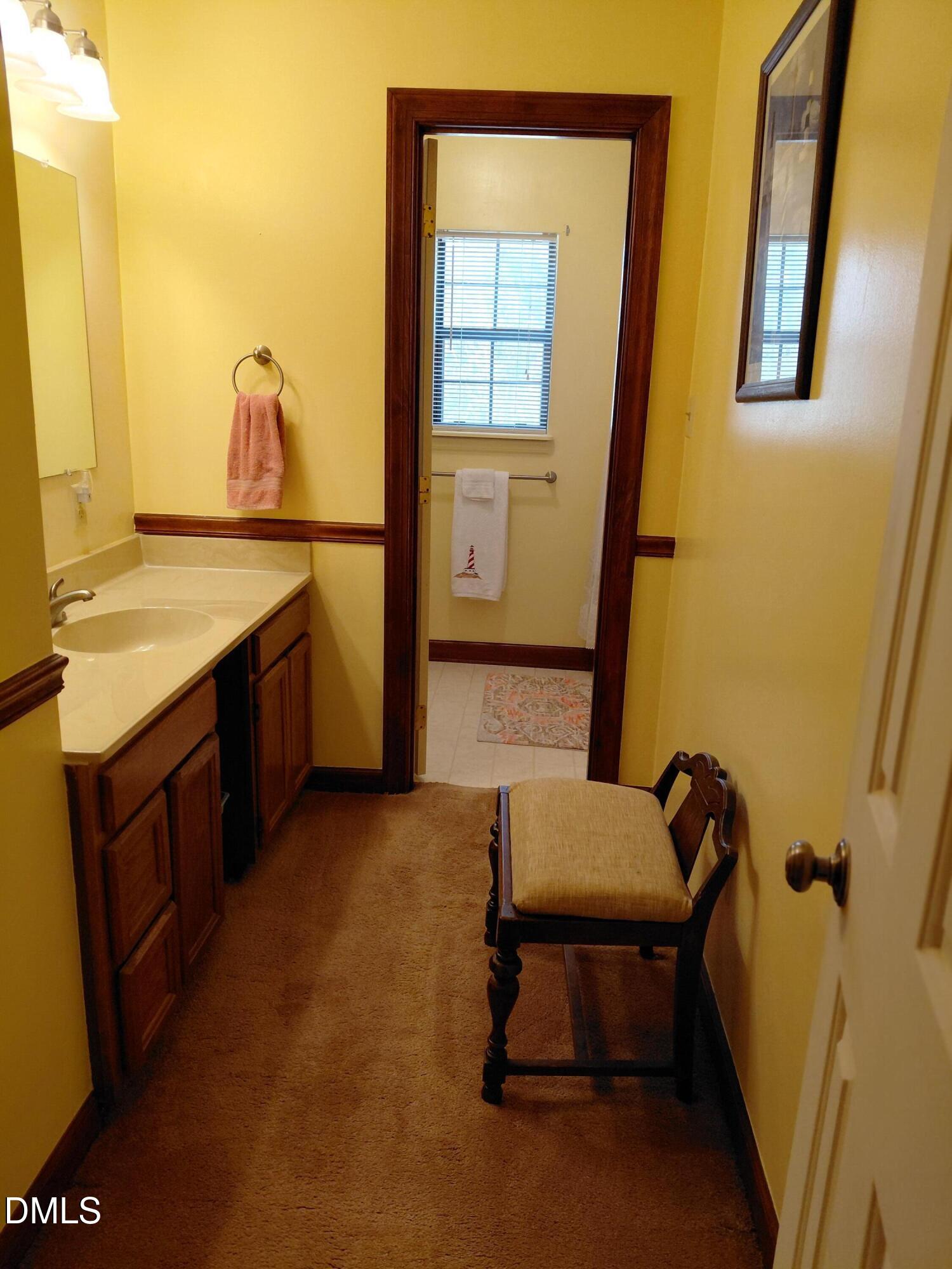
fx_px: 917
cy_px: 634
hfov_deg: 54.9
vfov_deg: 69.4
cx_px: 476
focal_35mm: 25
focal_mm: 4.69
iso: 160
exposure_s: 1/60
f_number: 1.8
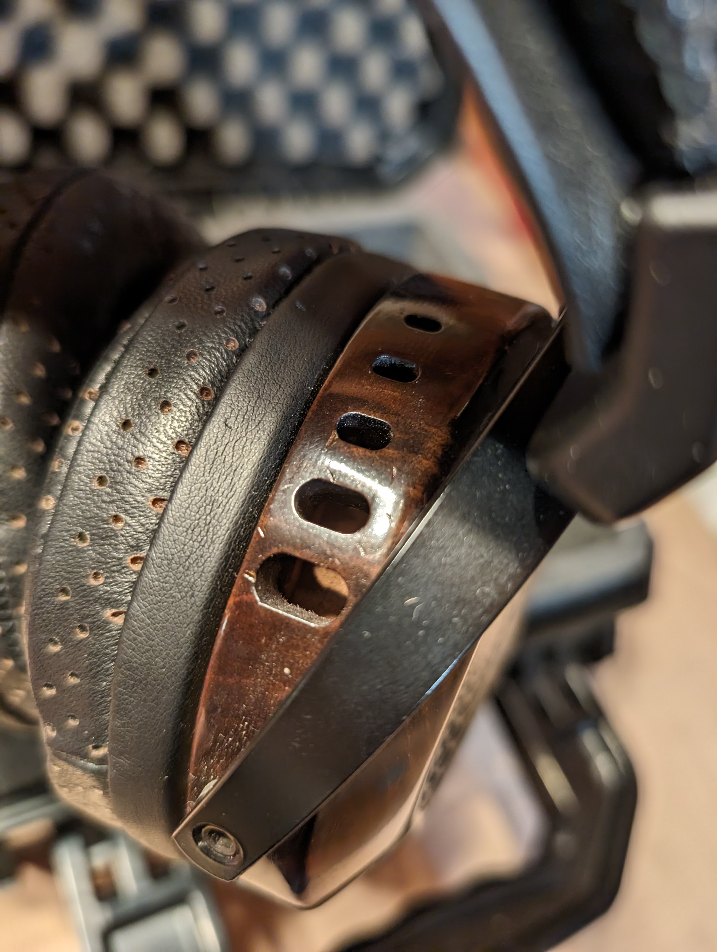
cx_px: 358
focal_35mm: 24
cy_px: 476
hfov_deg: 56.9
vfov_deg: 71.5
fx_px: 661
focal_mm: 6.9
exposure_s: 1/40
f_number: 1.68
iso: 456
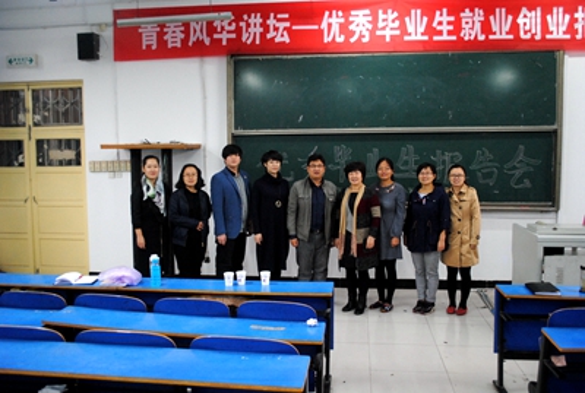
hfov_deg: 57.1
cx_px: 292
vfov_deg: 40.2
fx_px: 538
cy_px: 196
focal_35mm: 33
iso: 800
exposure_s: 1/30
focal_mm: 22
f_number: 3.8
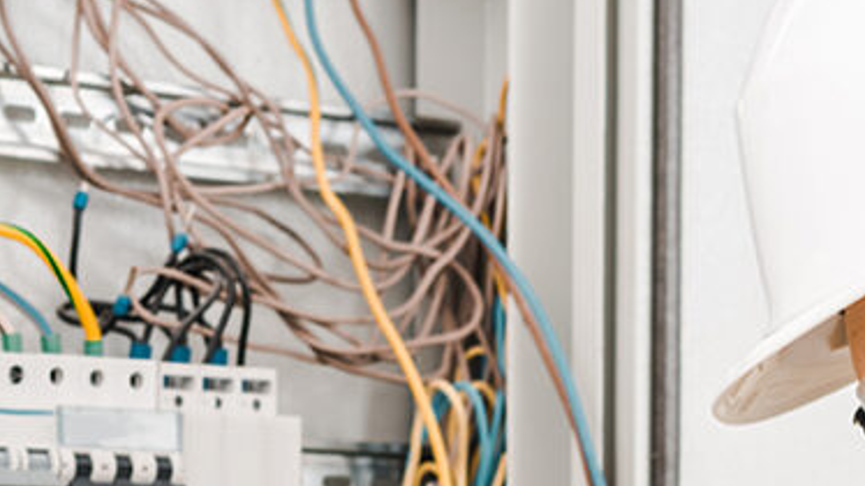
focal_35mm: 164
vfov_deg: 7.3
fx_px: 3760
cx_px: 592
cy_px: 633
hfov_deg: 13.1
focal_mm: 50
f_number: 4.5
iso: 160
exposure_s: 1/200
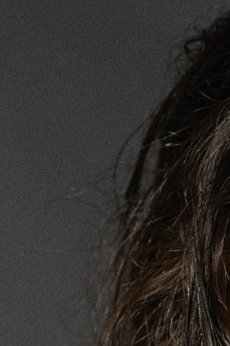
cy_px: 816
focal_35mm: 474
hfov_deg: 2.9
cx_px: 446
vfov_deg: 4.3
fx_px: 4548
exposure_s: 1/200
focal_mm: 85
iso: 100
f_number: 5.6
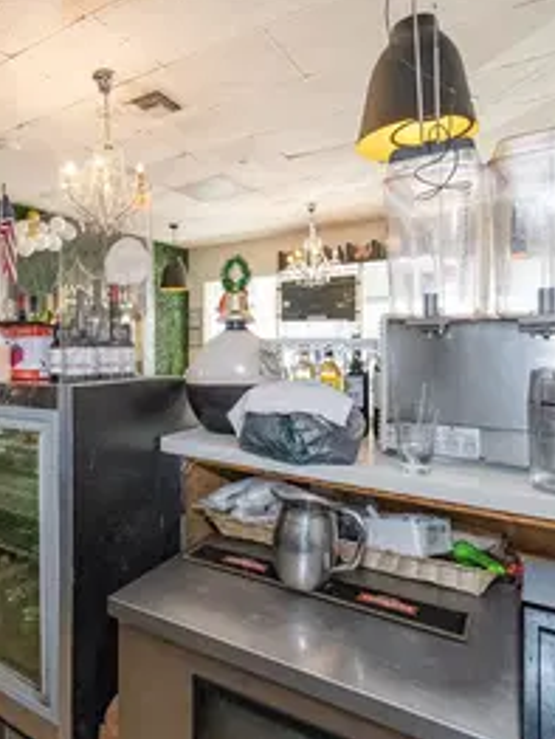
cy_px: 367
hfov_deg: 58.6
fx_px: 470
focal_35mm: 22
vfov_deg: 76.3
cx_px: 152
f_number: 4
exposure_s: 1/160
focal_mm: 10
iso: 4000
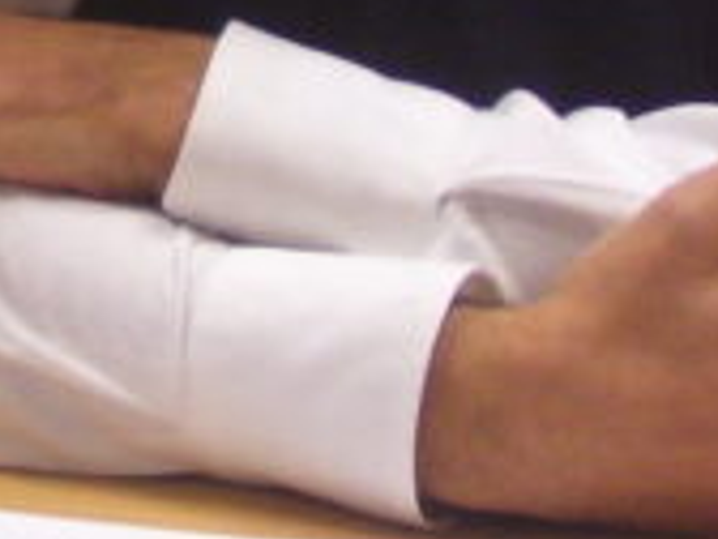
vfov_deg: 3.7
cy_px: -530
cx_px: -556
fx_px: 8297
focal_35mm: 400
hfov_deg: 4.9
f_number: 4
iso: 160
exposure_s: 1/15
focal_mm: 11.6
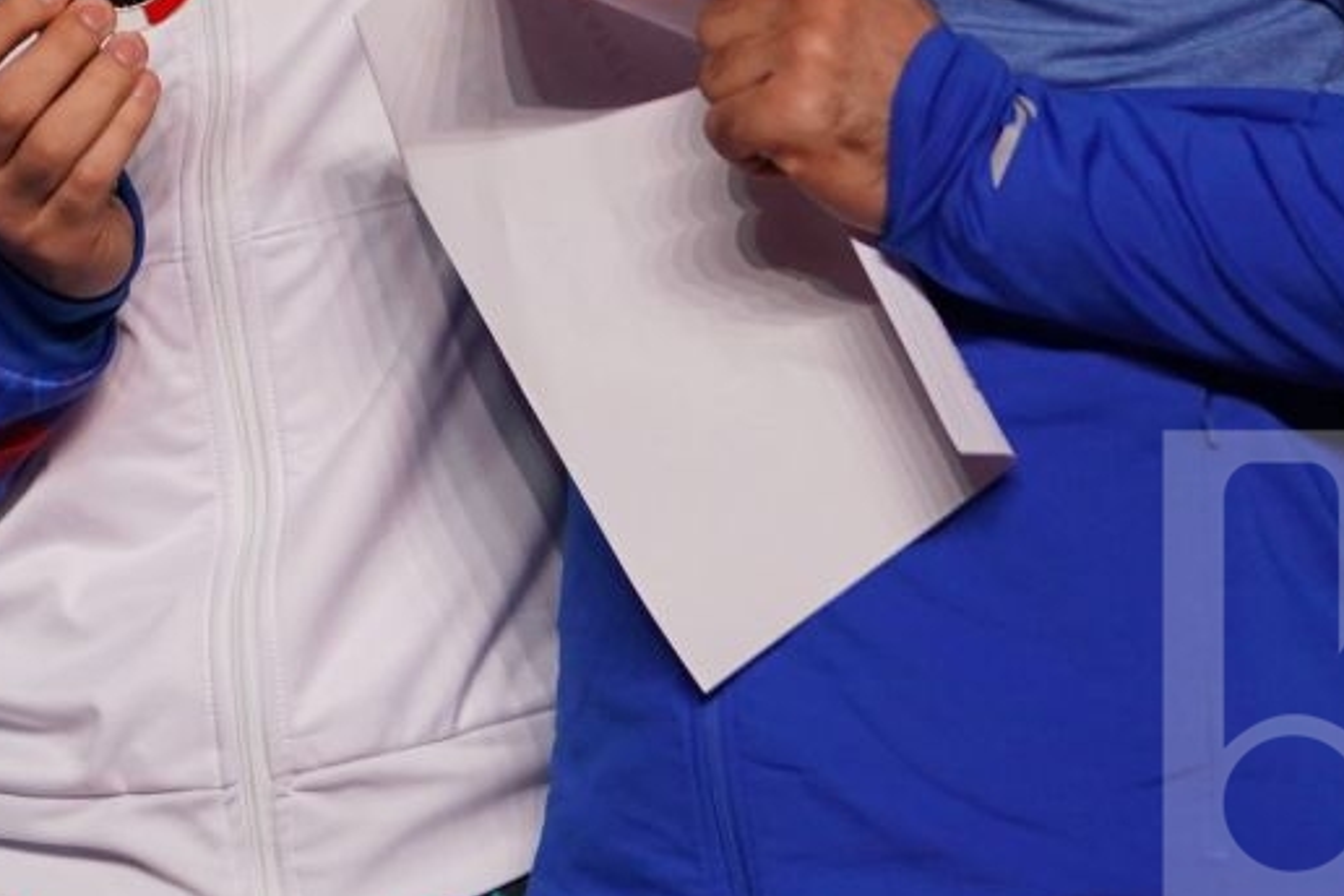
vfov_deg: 2.8
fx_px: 18217
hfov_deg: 4.2
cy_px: -258
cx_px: -359
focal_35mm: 488
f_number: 2.8
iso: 1250
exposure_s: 1/250
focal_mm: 140
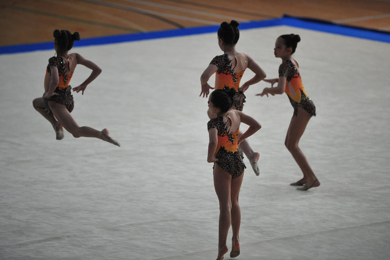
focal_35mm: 300
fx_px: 3248
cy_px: 130
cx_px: 195
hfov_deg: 6.9
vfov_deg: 4.6
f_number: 2.8
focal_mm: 300
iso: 3200
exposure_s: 1/2500
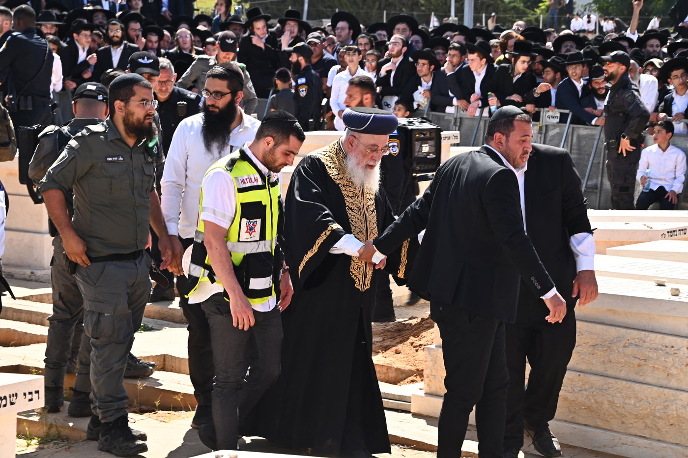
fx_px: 2388
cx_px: 344
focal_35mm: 125
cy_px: 229
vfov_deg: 11.0
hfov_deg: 16.4
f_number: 14
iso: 320
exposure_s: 1/125
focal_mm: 125
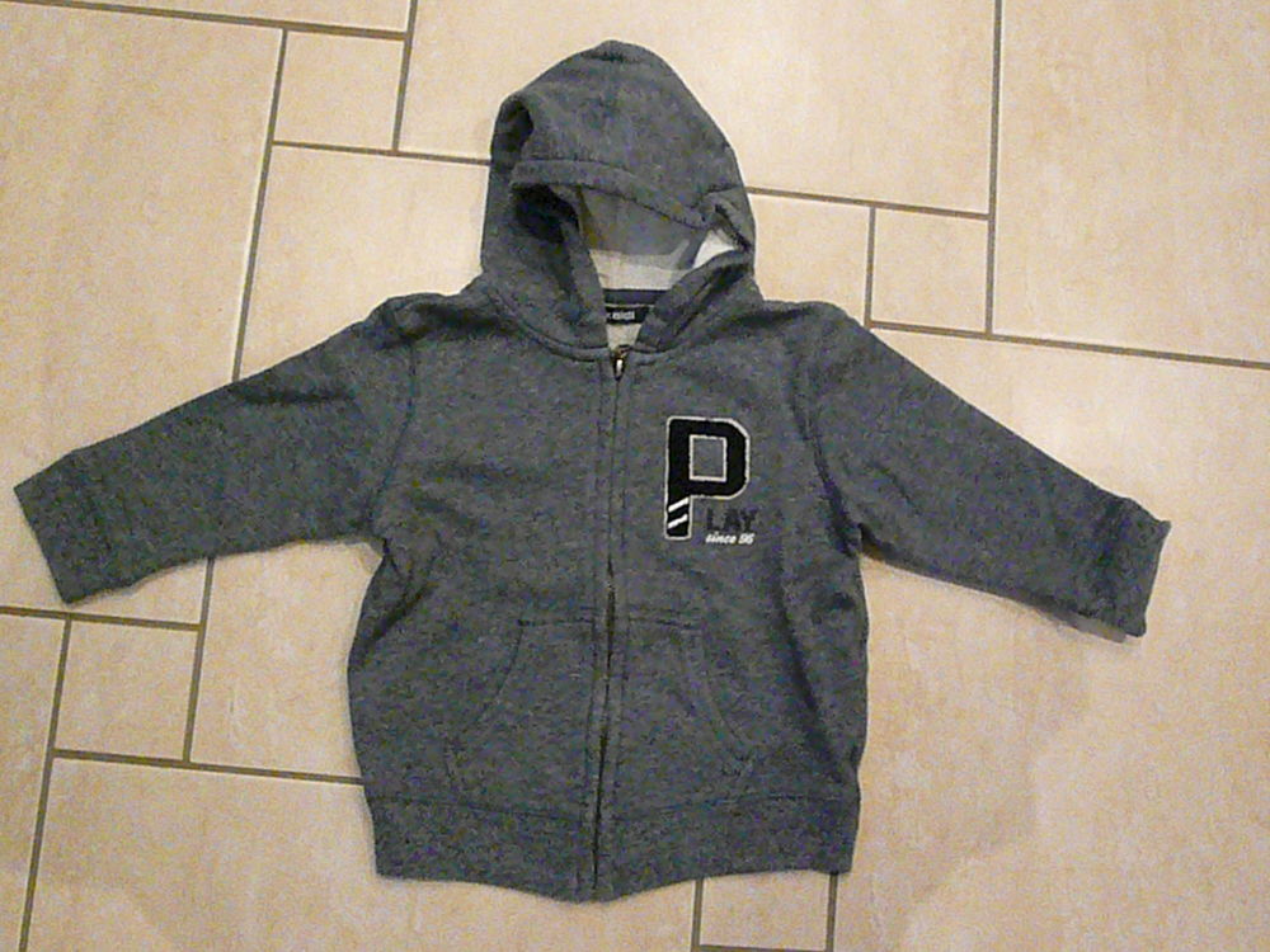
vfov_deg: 41.8
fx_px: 1247
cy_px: 476
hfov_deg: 54.0
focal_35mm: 34
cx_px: 635
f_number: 3
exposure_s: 1/125
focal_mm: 5.4
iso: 3200
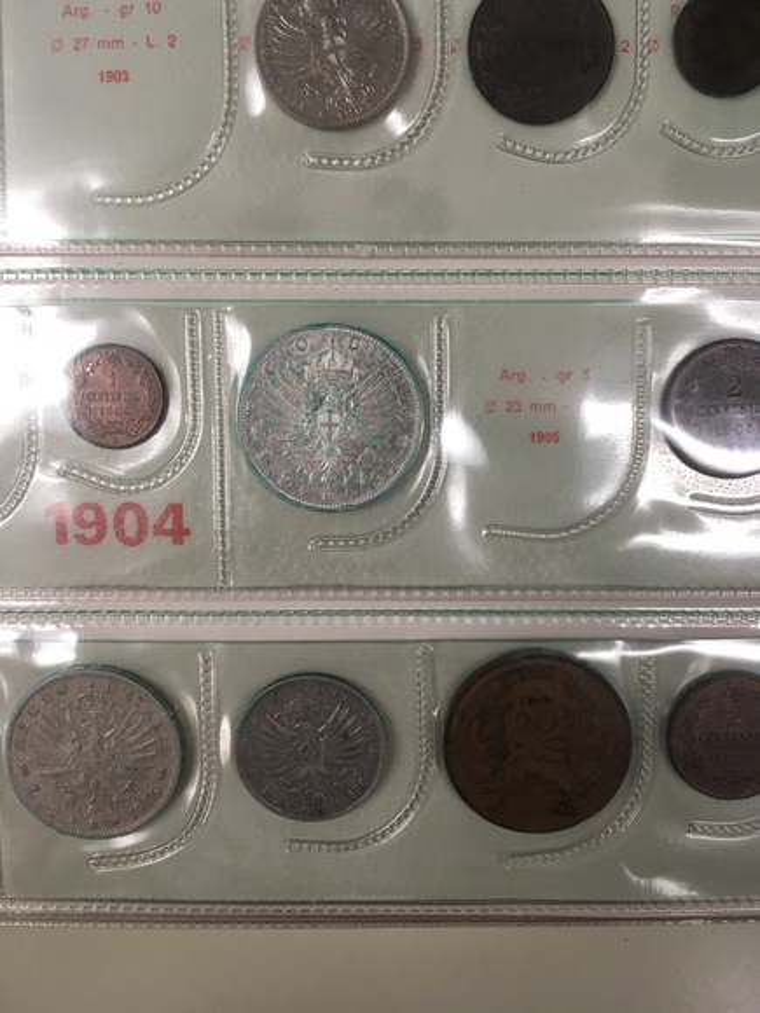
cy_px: 506
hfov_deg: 48.2
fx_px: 849
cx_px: 380
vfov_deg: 61.7
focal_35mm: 29
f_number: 2.2
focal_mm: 4.15
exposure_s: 1/30
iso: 25
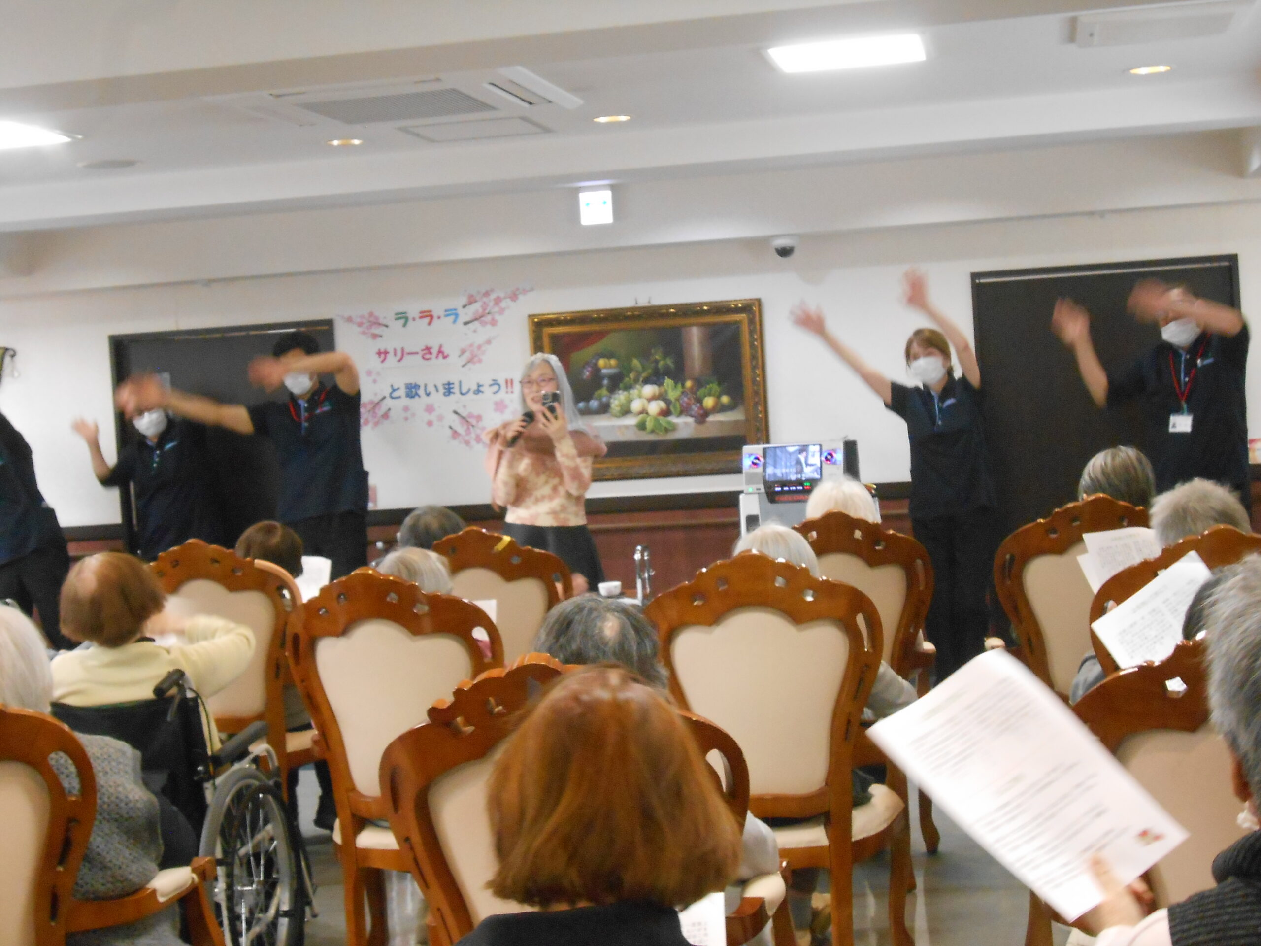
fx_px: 2040
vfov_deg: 26.1
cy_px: 473
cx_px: 630
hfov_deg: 34.3
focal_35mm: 56
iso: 800
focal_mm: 10
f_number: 5.2
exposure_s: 1/20
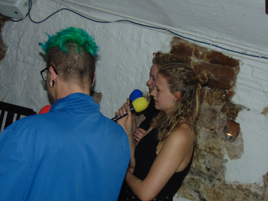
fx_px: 465
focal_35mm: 60
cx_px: 134
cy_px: 100
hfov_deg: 32.2
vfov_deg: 24.4
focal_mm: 10.8
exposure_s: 1/60
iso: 200
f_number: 3.6
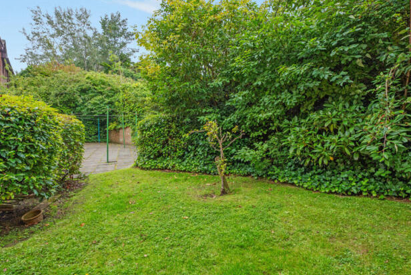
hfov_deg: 91.5
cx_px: 213
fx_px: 200
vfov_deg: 68.8
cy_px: 142
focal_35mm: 18
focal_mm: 11
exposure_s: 1/100
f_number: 7.1
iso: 500
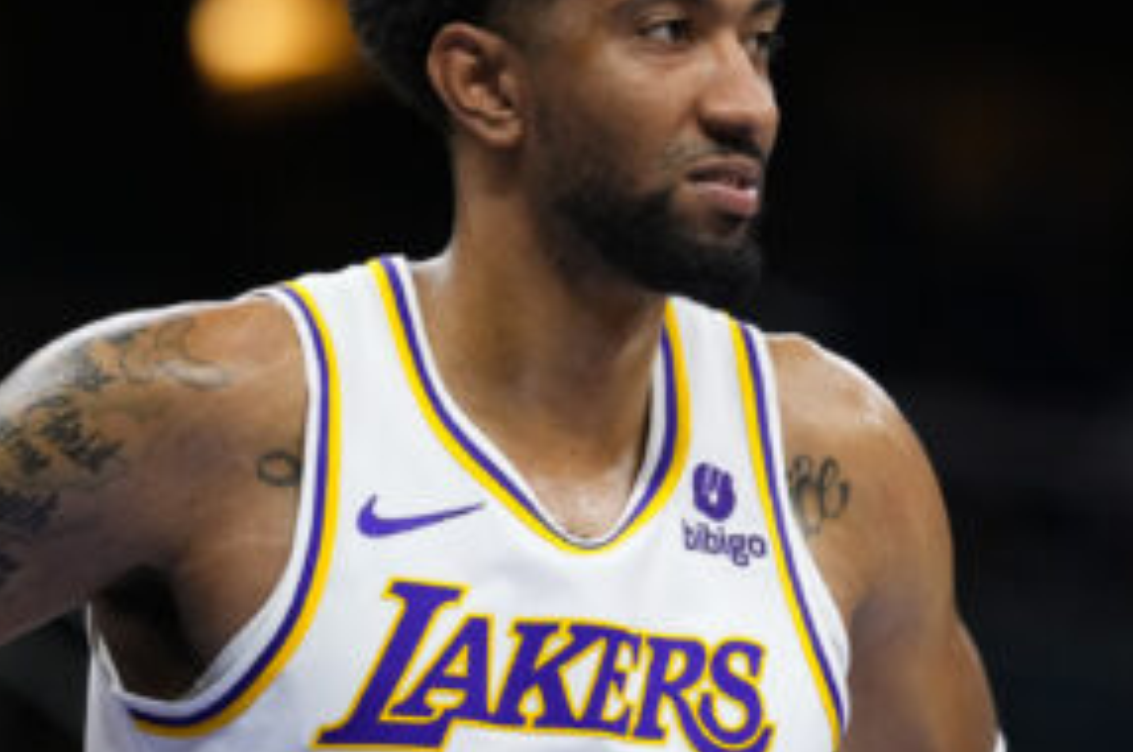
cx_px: 673
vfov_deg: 3.1
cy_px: 313
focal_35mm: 441
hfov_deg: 4.7
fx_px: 13863
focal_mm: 200
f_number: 2.8
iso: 3200
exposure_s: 1/1600
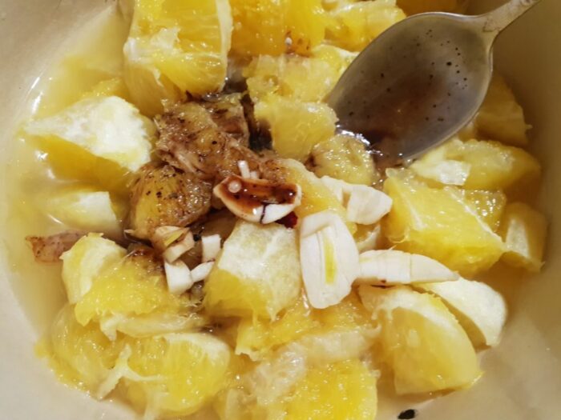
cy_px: 210
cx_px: 280
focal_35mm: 26
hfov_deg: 67.3
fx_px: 421
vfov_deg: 53.1
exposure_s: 1/10
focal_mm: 4.3
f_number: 1.5
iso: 320
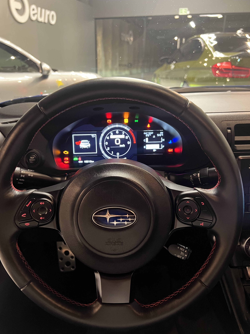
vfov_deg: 65.3
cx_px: 124
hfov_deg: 51.4
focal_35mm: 27
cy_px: 164
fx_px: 260
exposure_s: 1/40
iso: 500
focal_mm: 5.7
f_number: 1.5
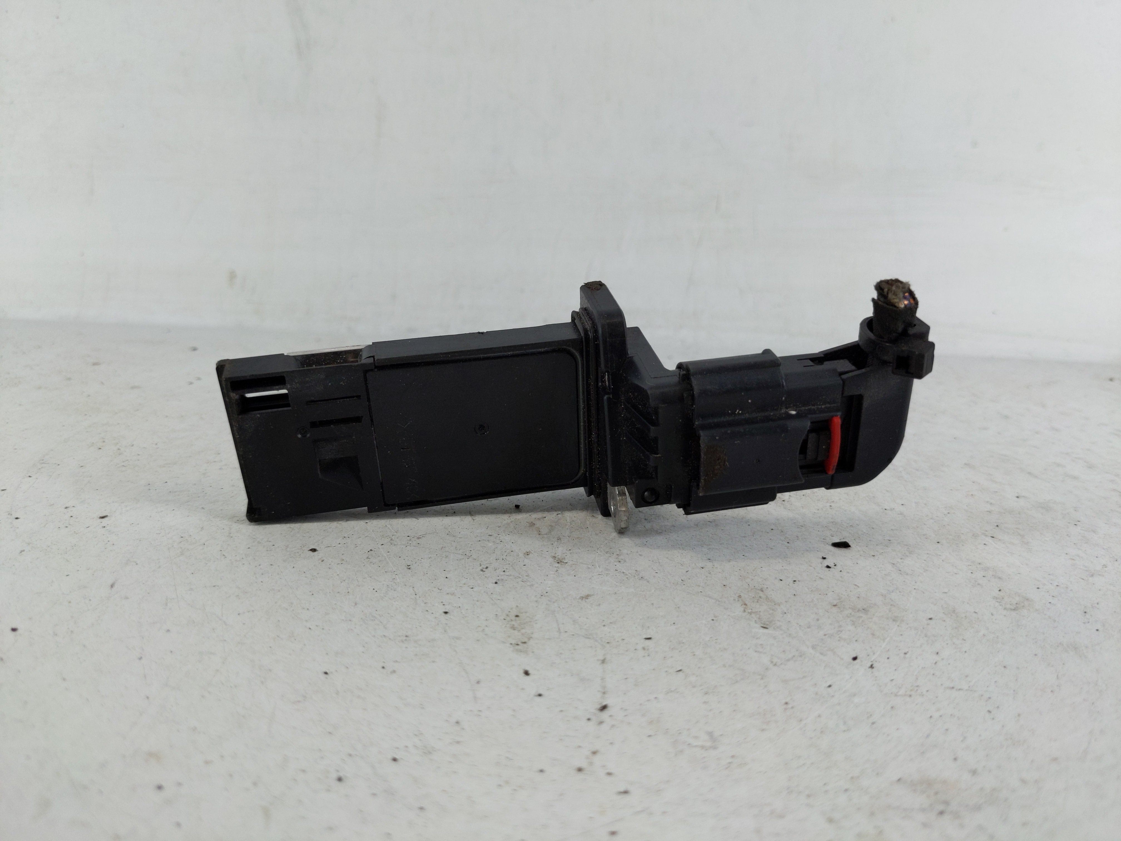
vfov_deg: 54.9
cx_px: 560
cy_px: 420
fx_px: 810
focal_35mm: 25
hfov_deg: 69.4
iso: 59
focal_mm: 4.38
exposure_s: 1/123
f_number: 1.73
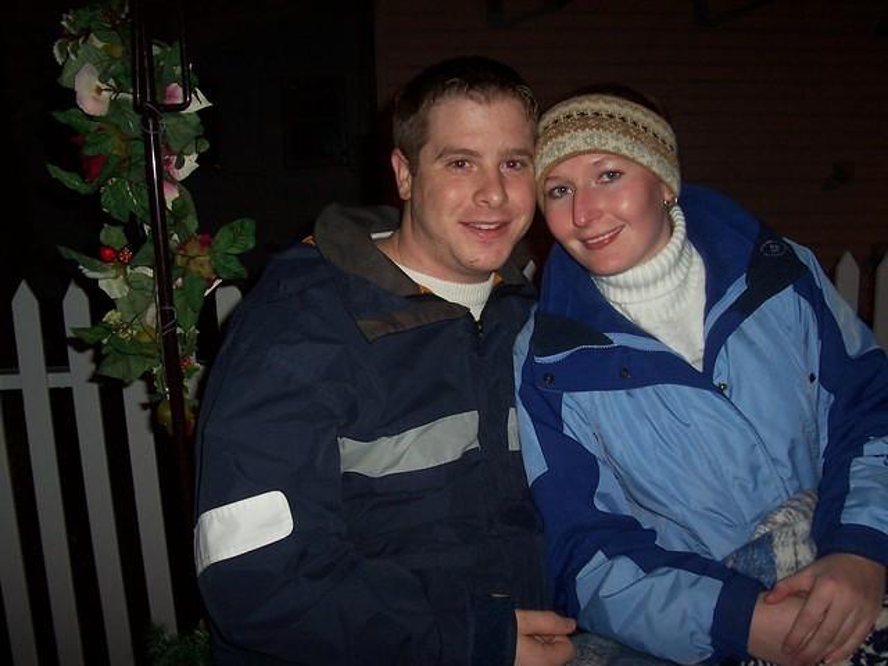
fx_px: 949
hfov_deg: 50.1
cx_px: 444
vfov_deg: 38.7
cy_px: 333
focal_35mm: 37
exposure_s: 1/60
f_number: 2.8
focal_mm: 5.6
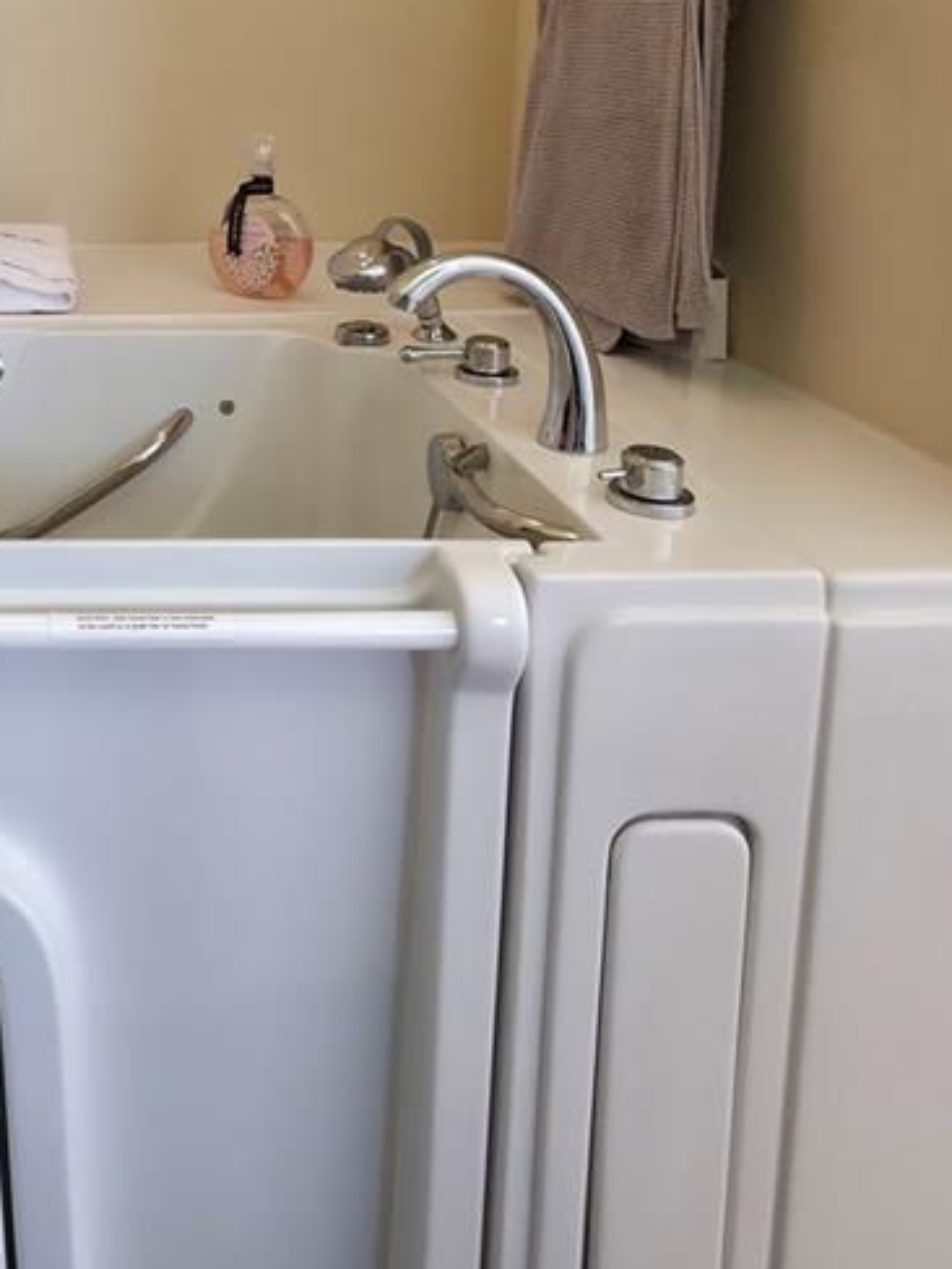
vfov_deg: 51.4
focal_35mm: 32
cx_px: 31
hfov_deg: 39.6
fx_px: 1173
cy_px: 172
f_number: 1.9
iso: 160
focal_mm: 2.2
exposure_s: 1/30
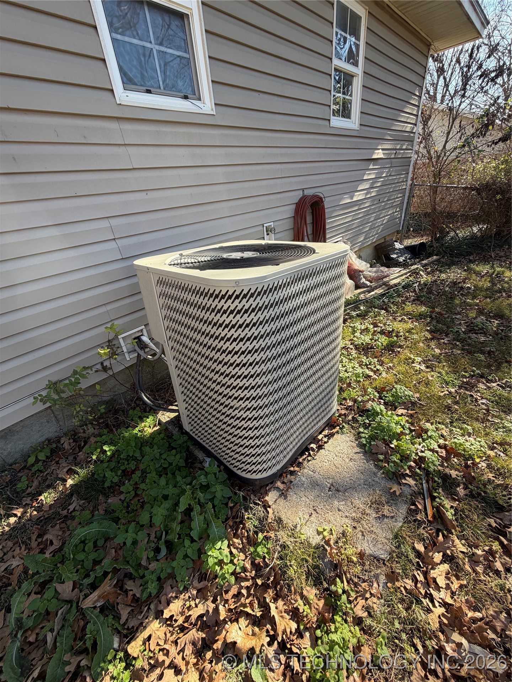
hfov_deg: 85.7
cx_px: 256
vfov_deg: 102.1
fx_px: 276
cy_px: 341
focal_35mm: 14
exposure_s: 1/351
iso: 50
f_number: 2.2
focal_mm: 2.22
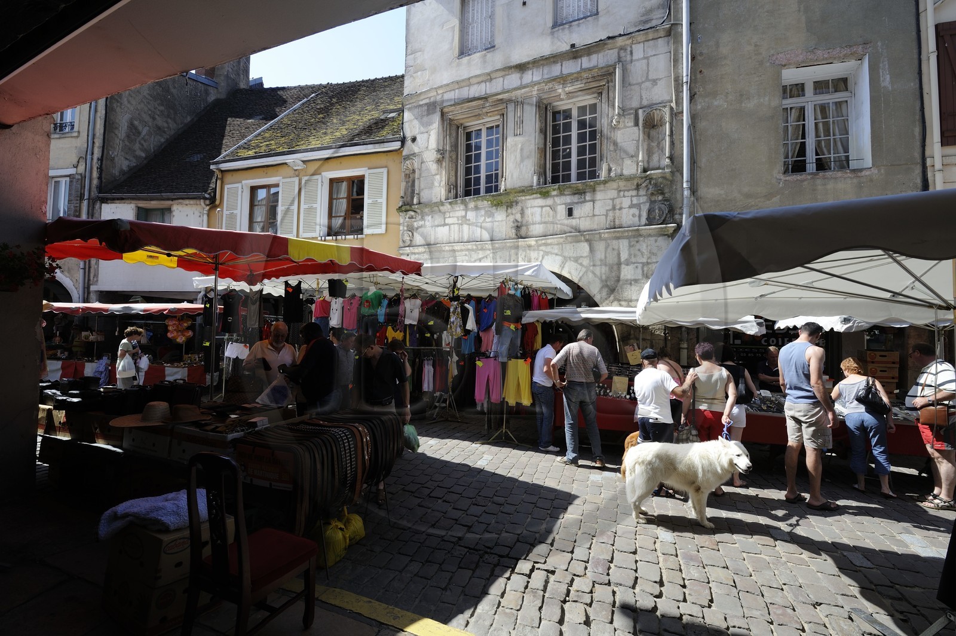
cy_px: 318
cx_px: 478
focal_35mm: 15
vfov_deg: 77.2
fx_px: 398
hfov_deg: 100.4
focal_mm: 15
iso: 200
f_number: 13
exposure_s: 1/100
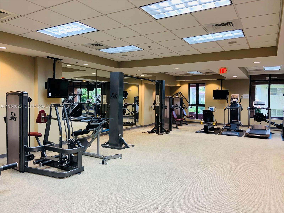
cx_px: 142
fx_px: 213
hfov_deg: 67.3
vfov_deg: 53.1
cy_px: 106
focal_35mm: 26
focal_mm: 4.25
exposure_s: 1/60
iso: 160
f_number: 1.8
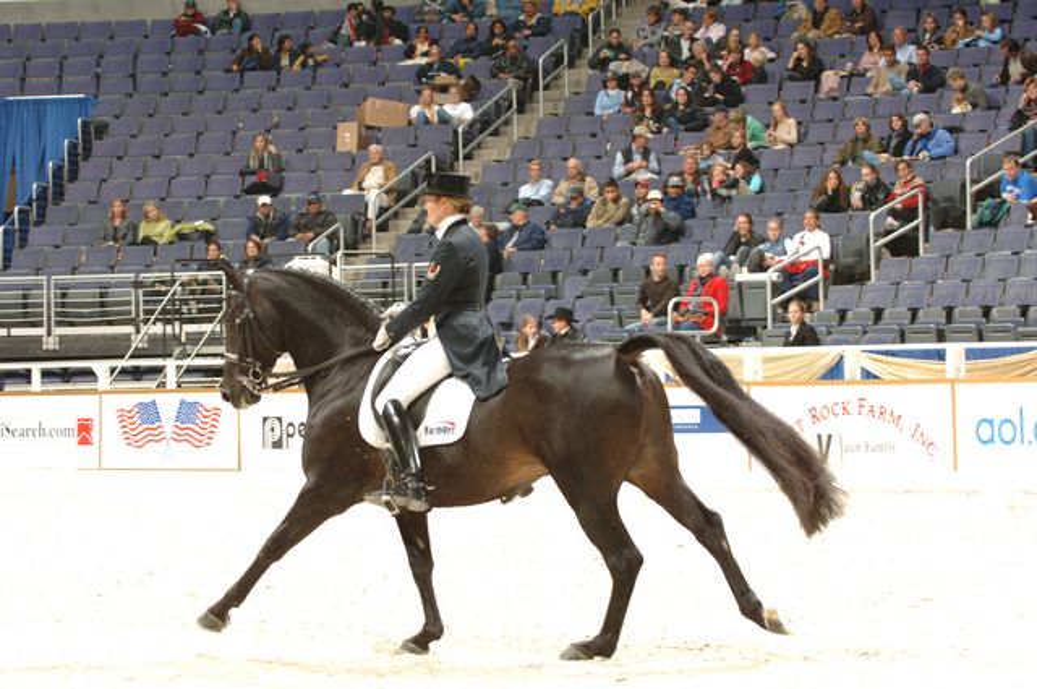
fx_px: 3884
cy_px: 344
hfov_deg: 15.2
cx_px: 518
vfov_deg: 10.1
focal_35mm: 135
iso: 200
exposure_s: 1/250
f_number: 4.5
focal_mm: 90
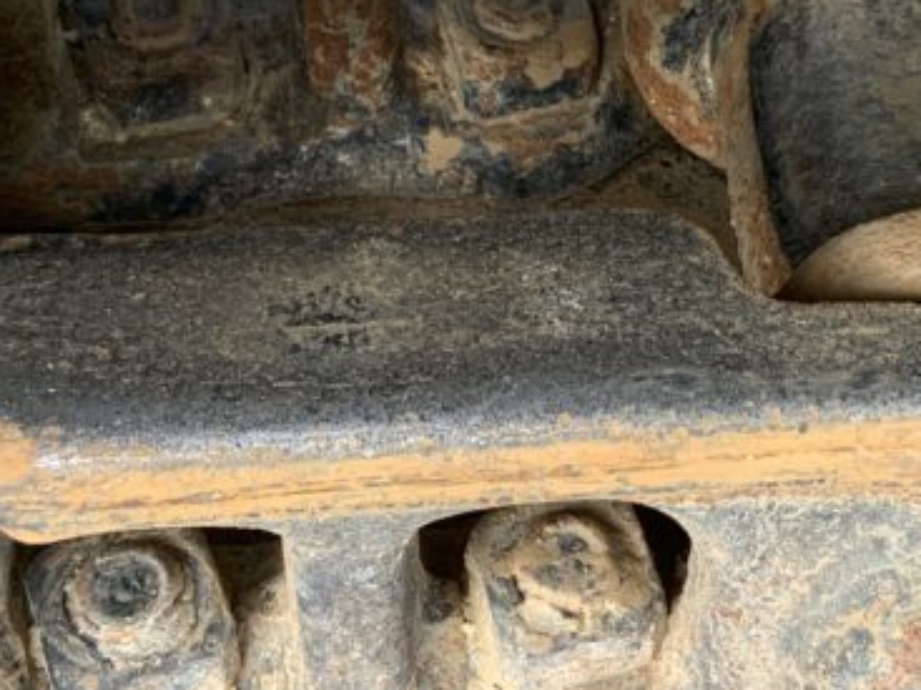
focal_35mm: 81
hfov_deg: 23.9
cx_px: 700
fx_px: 2154
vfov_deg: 18.1
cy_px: 158
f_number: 1.8
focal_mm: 3
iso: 32
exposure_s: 1/122
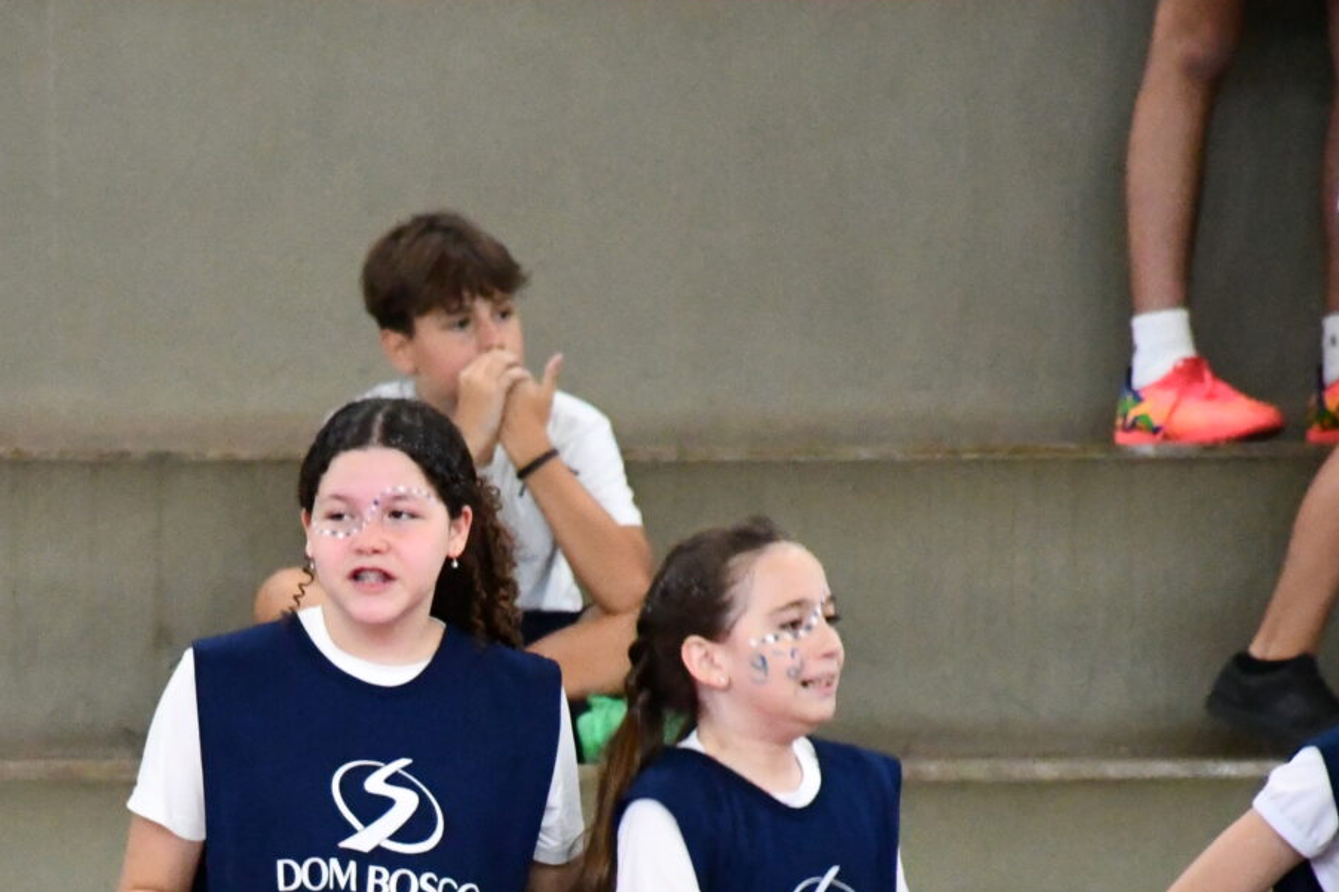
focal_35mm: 447
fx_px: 16622
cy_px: 911
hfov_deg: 4.6
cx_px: 273
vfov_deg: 3.1
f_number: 5.6
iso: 10000
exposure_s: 1/250
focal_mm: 140
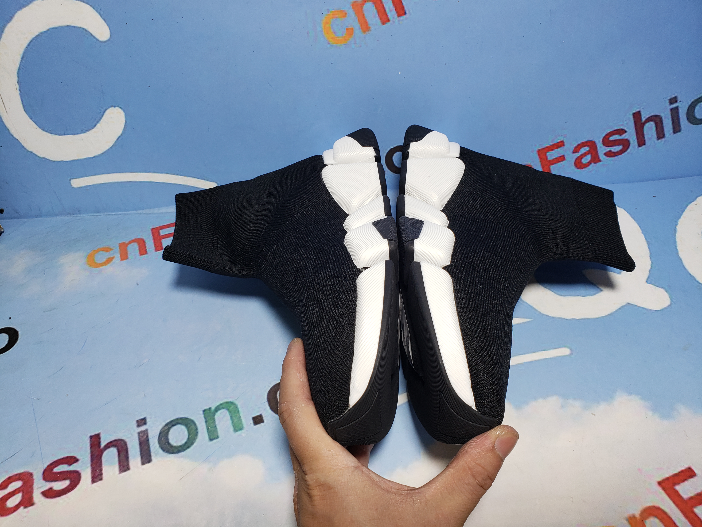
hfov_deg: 67.3
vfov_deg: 53.1
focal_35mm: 26
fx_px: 527
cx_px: 351
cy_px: 264
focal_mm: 4.3
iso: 50
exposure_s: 1/178
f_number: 2.4
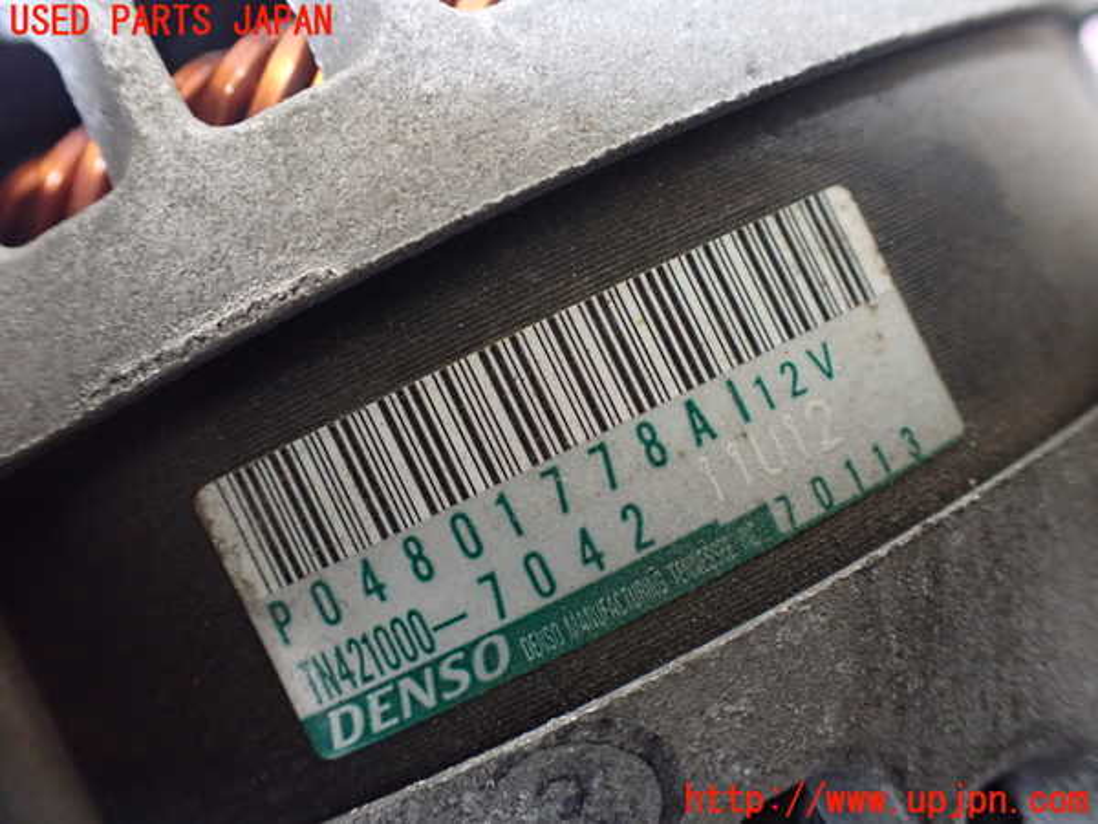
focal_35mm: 30
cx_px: 549
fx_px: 952
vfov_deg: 46.8
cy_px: 412
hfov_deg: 60.0
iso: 800
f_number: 2.3
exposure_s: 1/30
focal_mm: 5.4
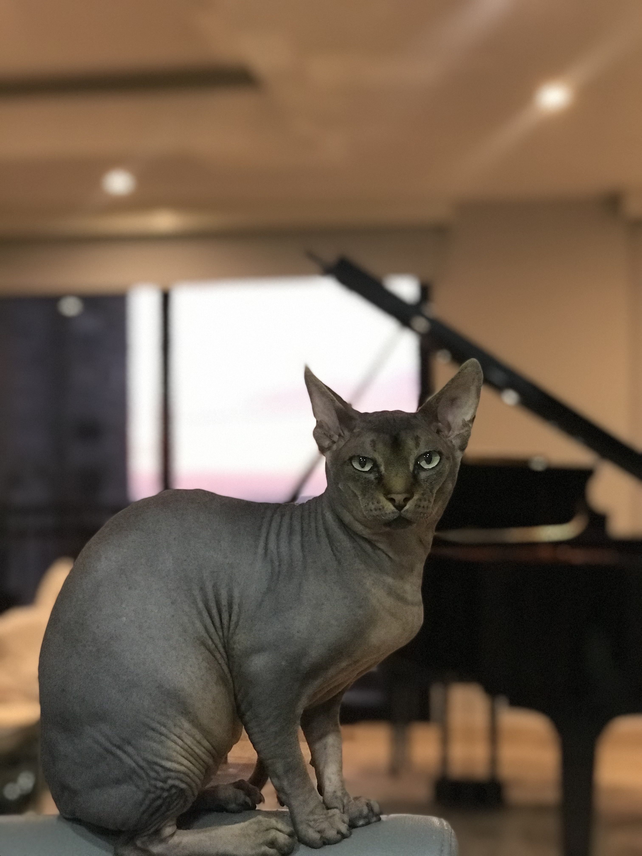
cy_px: 428
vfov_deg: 33.8
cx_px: 321
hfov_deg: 25.7
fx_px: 1410
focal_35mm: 57
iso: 1000
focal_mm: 6.6
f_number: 2.8
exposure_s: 1/60
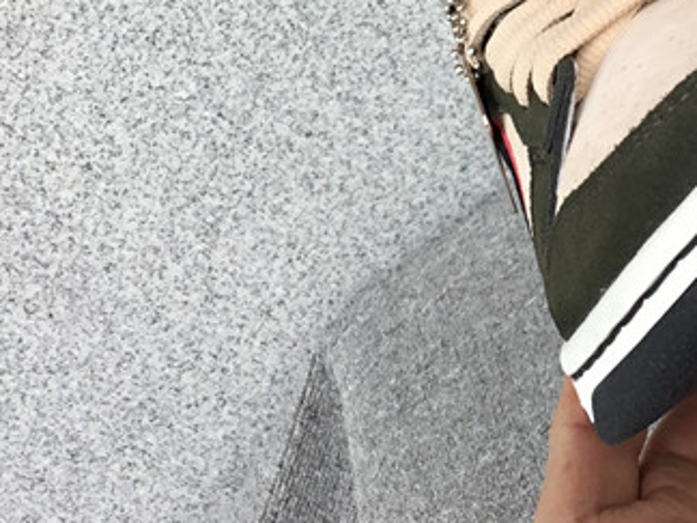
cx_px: 691
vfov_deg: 17.0
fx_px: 1732
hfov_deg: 22.0
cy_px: 76
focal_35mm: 86
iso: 32
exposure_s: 1/100
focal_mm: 3.3
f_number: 2.4
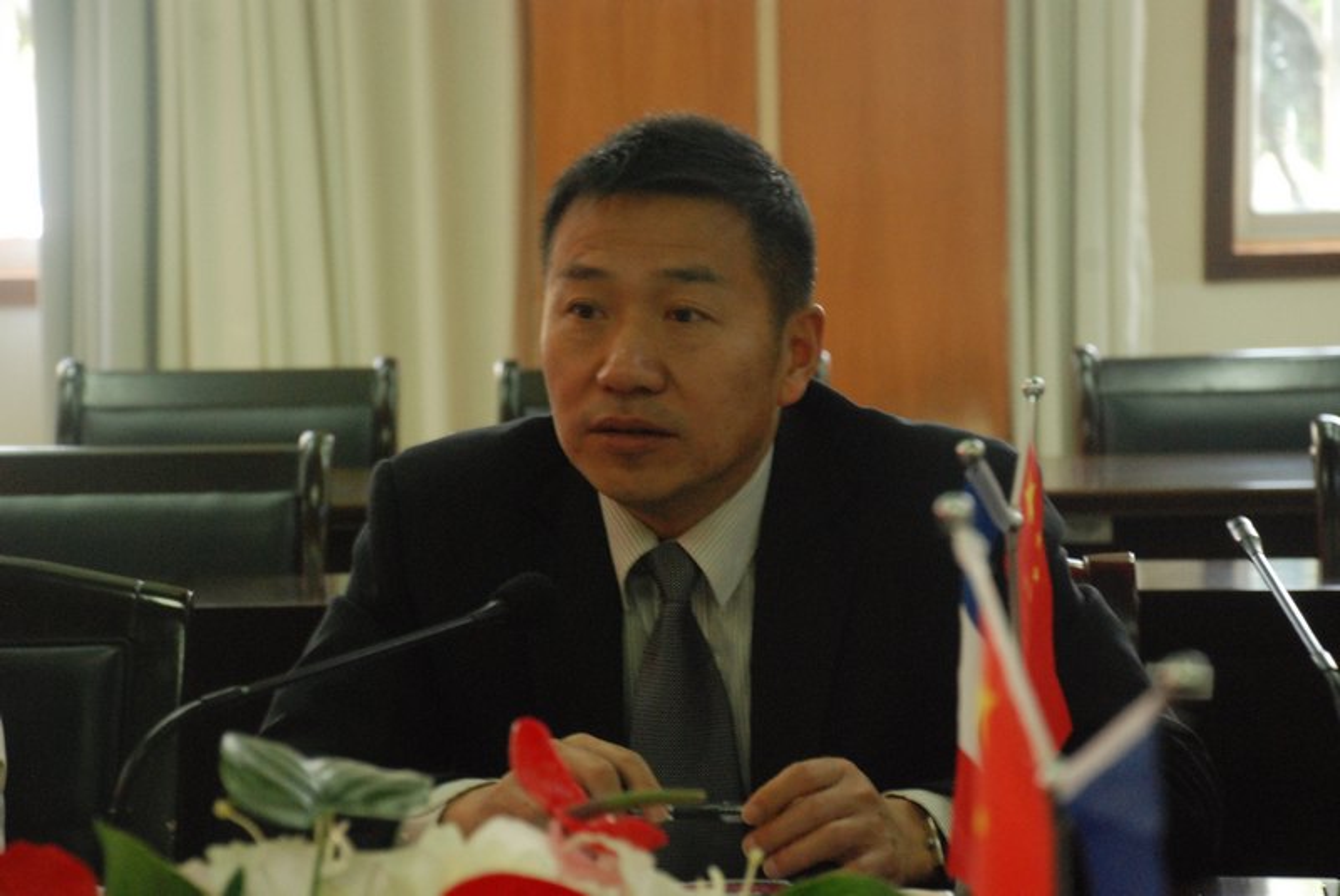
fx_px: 4471
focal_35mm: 120
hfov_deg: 17.0
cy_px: 448
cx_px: 670
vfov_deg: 11.4
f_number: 5.6
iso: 1600
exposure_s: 1/30
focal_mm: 80
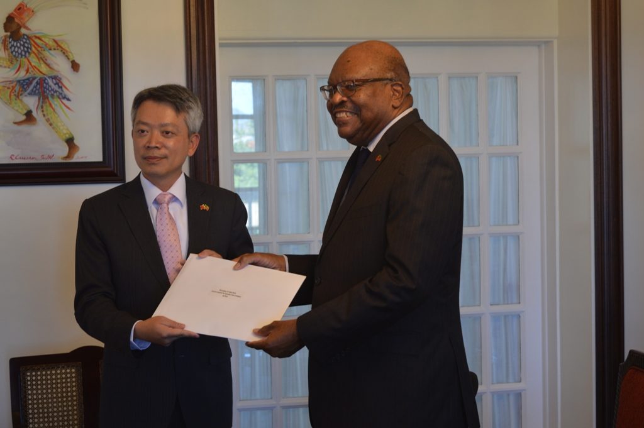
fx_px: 1287
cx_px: 322
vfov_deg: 18.9
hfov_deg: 28.1
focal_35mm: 72
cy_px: 214
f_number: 5.3
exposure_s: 1/40
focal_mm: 48
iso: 400
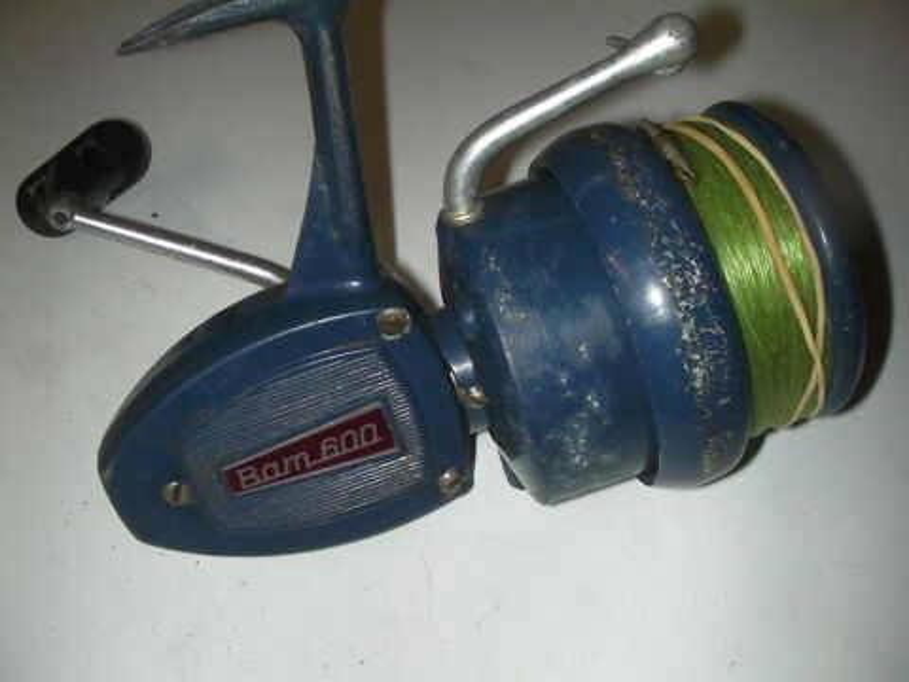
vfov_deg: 37.7
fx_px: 998
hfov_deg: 49.0
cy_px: 341
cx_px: 454
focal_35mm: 38
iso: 200
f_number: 5.6
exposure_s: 1/30
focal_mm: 6.3
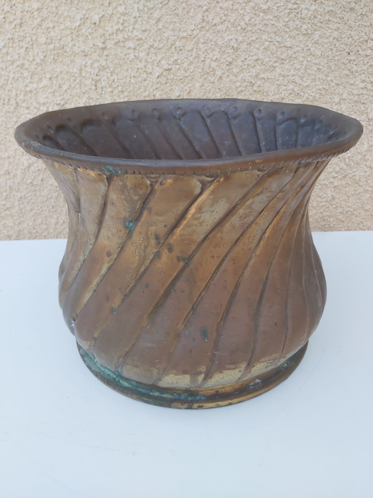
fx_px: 374
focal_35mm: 26
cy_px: 249
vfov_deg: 67.3
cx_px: 186
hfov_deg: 53.1
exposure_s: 1/143
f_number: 1.7
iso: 64
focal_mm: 3.92
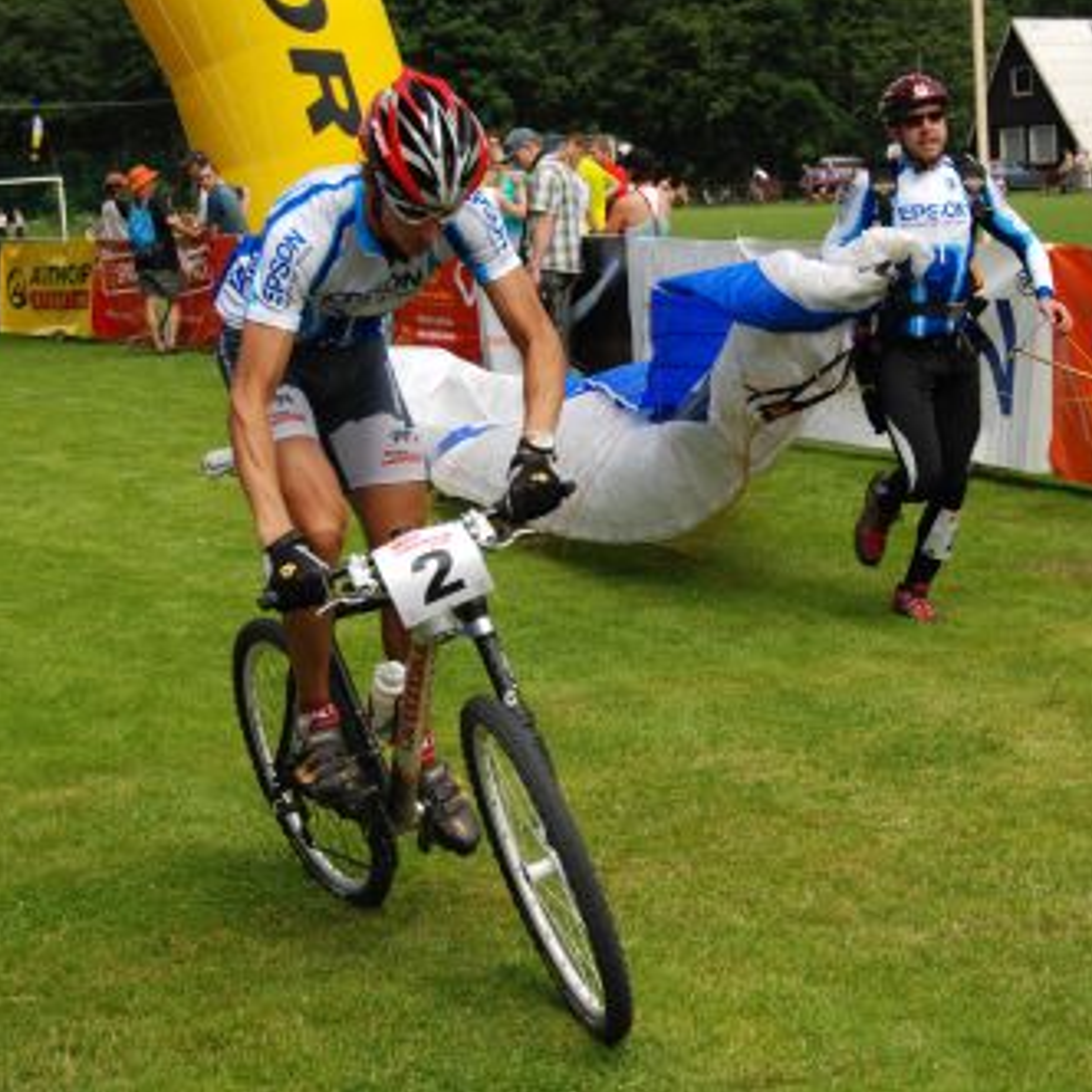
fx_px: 2748
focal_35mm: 77
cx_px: 678
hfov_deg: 22.4
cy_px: 544
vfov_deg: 22.5
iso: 400
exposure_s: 1/800
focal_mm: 40
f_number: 9
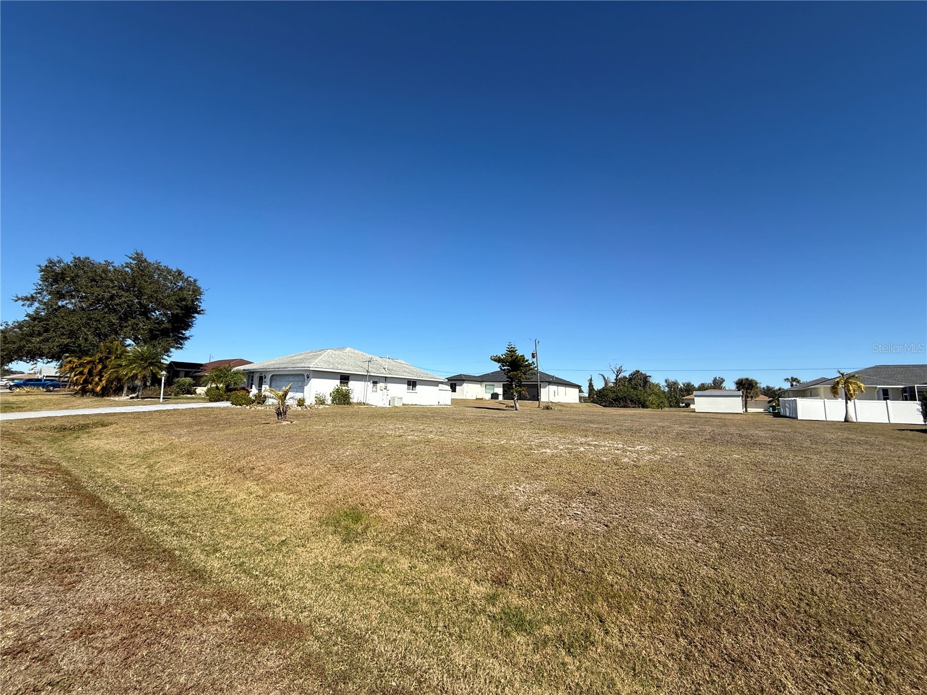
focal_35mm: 14
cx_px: 464
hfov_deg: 102.1
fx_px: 375
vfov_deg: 85.7
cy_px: 348
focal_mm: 2.22
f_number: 2.2
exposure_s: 1/3460
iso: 50
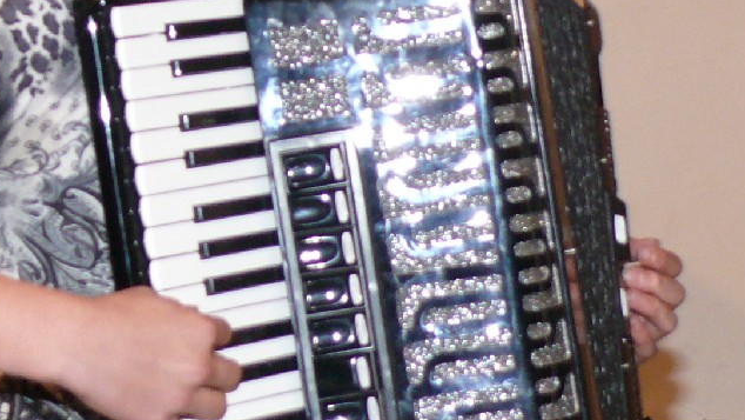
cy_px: -19
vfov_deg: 6.1
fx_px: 3952
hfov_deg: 10.7
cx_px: 180
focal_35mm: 200
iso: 200
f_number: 3.2
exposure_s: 1/30
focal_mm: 13.1
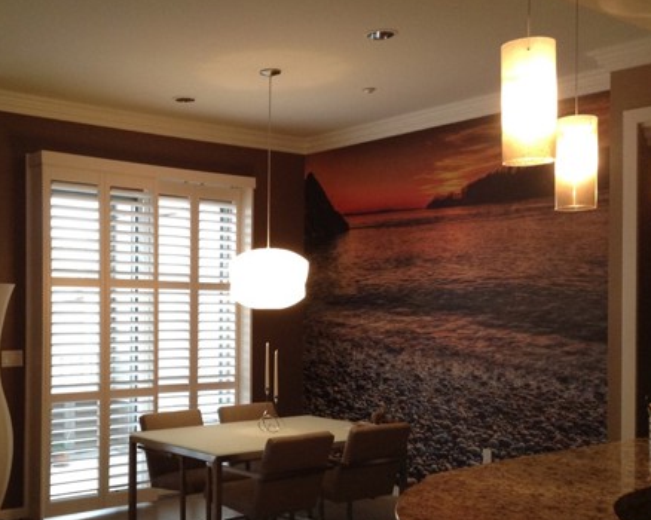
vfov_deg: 31.9
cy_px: 322
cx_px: 196
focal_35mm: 47
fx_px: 905
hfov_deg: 38.9
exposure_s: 1/24
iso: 80
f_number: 2.4
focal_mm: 3.3
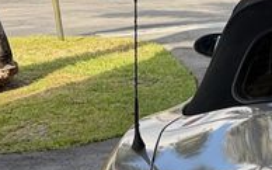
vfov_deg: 15.1
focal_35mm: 84
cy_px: 187
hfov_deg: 20.9
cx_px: 411
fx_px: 622
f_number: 1.78
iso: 80
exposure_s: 1/992
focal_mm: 6.76
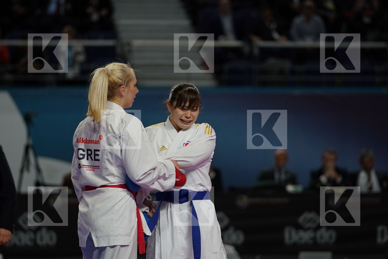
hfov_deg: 8.2
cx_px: 194
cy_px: 130
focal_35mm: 252
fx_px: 2716
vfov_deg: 5.5
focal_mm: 168
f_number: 2.8
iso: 800
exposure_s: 1/1000
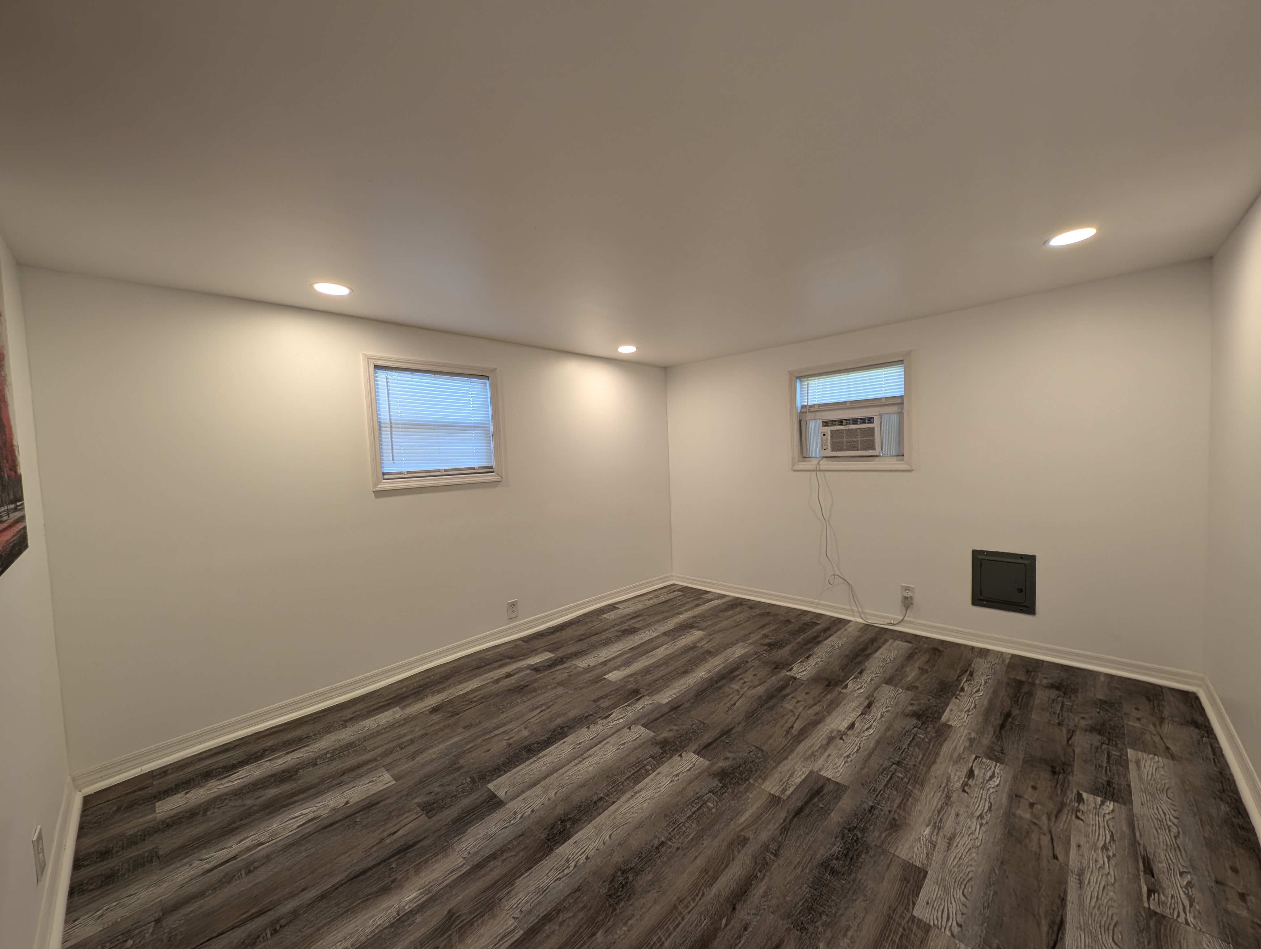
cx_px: 630
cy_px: 474
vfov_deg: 94.6
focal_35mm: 12
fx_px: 438
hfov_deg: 110.5
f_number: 1.95
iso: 41
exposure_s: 1/46.2
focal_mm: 2.23
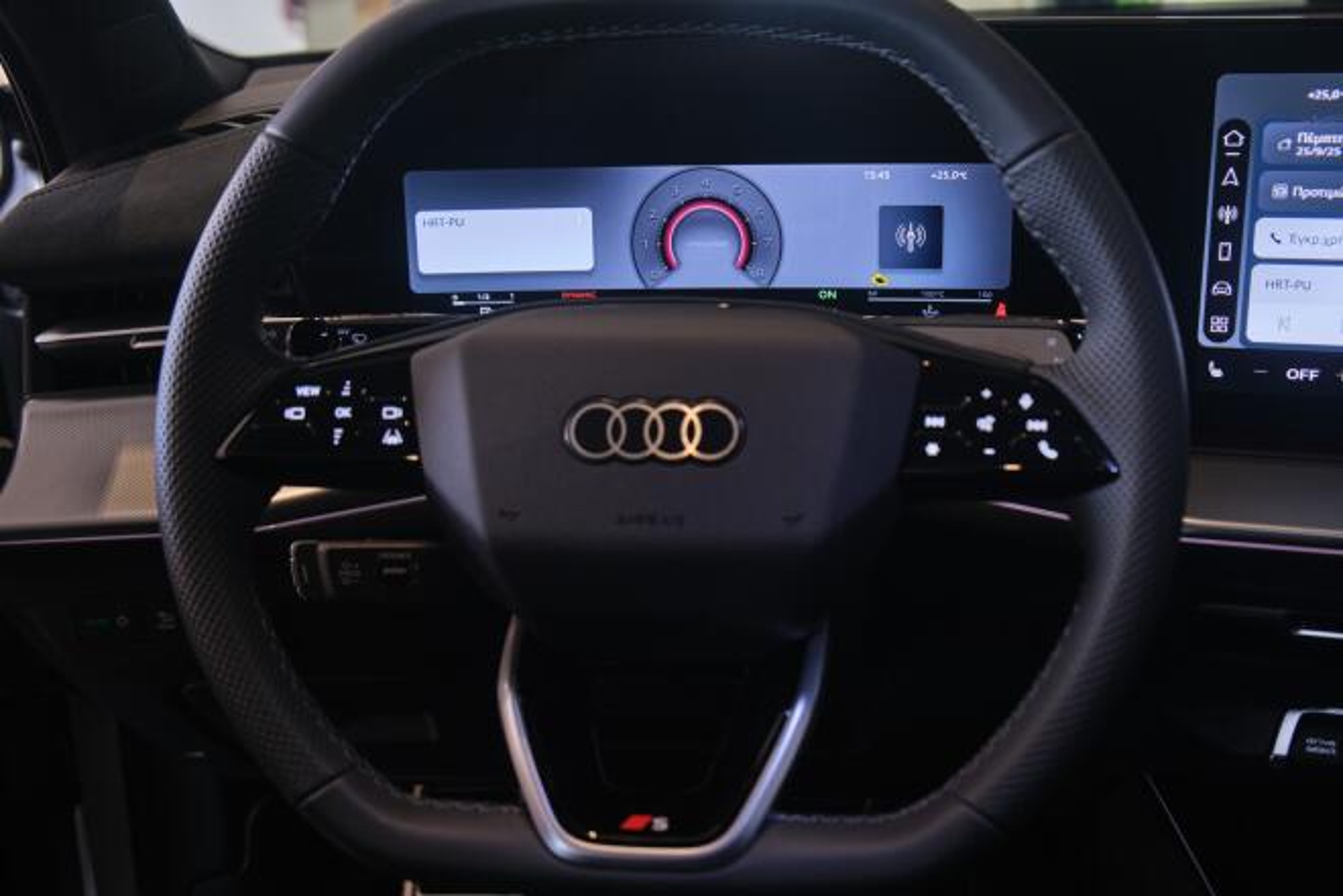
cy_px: 448
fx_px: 1567
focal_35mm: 42
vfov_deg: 31.9
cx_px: 672
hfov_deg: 46.4
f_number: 4
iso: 640
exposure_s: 1/30
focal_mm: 27.7
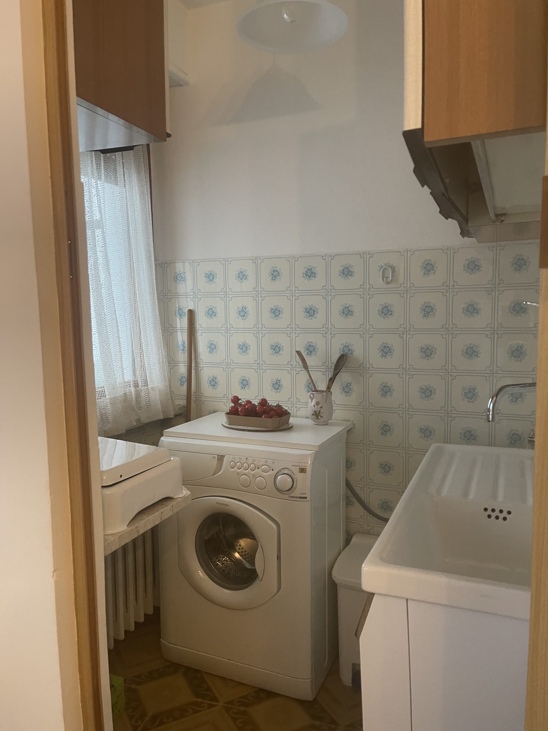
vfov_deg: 69.4
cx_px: 274
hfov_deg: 54.9
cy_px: 366
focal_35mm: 25
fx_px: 528
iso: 400
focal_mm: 5.1
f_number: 1.6
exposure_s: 1/50
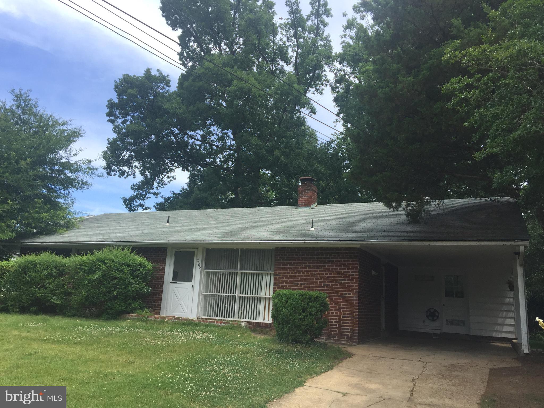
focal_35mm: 29
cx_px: 272
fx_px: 456
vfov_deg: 48.2
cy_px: 204
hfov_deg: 61.7
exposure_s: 1/1068
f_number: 2.2
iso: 32
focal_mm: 4.15
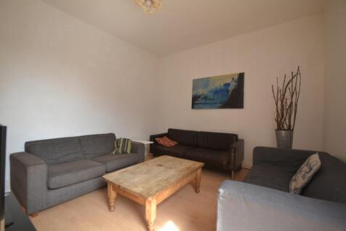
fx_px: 144
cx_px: 173
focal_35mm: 15
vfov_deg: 77.3
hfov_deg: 100.4
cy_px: 116
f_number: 4.5
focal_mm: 10
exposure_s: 1/80
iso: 400
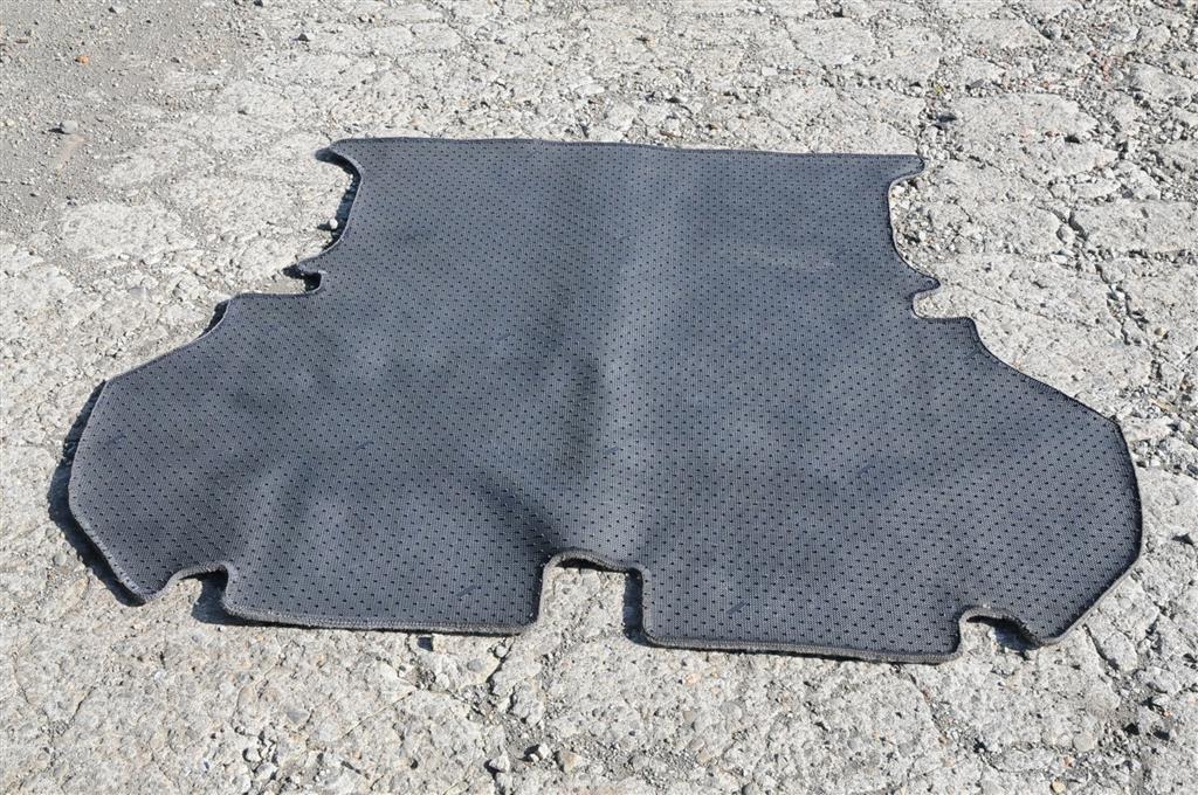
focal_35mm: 46
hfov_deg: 42.4
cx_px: 599
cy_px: 398
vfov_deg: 28.9
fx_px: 1545
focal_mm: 31
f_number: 14
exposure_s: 1/800
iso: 1600
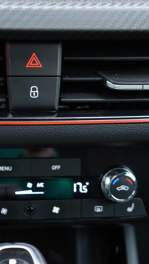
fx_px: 401
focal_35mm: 57
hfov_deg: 20.7
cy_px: 132
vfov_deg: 36.6
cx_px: 17
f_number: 2.8
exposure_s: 1/40
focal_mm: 24
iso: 640
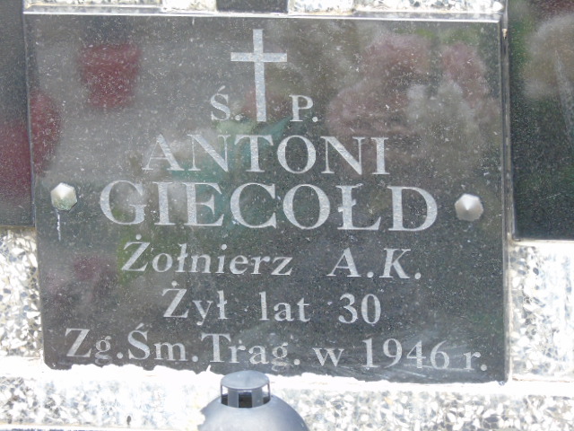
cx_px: 287
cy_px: 216
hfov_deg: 9.3
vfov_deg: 7.0
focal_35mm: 212
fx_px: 3515
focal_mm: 38
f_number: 4.7
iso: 500
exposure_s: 1/60
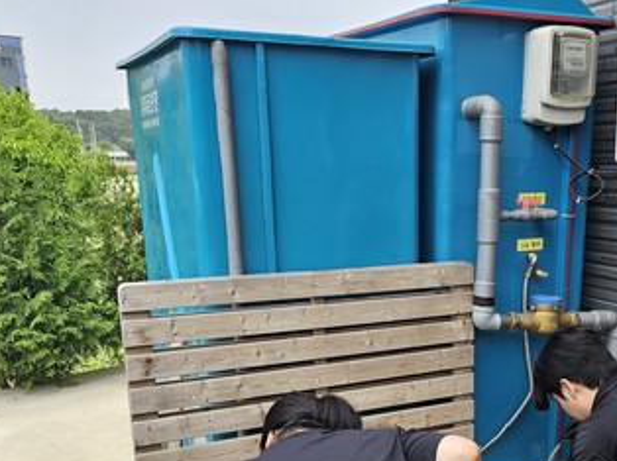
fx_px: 784
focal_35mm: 44
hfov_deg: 41.9
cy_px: 394
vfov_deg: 31.6
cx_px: 452
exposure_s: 1/237
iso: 10
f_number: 1.7
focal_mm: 6.3
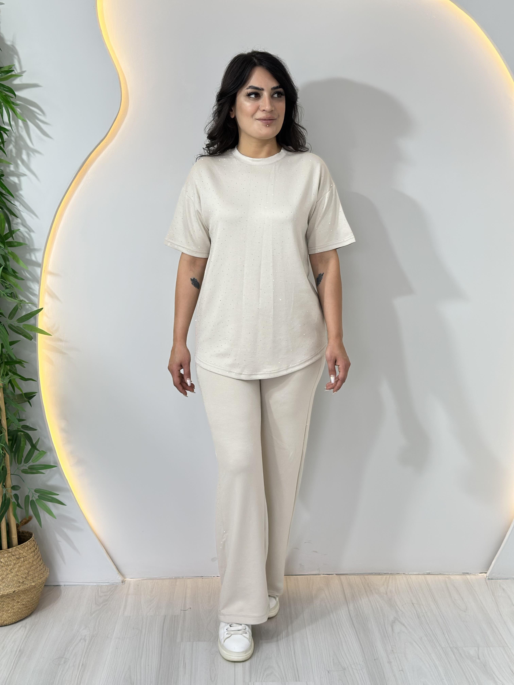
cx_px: 257
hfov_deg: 30.3
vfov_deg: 39.7
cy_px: 342
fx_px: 950
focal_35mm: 48
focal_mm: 6.86
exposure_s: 1/141
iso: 80
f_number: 1.78
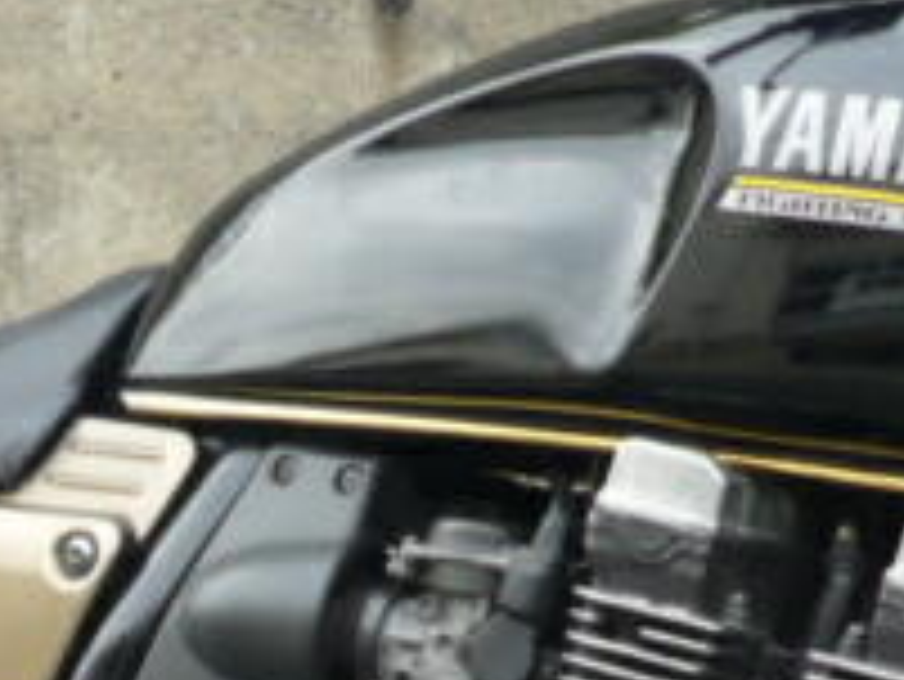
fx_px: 6245
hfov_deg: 8.2
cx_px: 22
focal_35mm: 239
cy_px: 851
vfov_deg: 6.2
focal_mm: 7.8
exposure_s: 1/100
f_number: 3.1
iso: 100
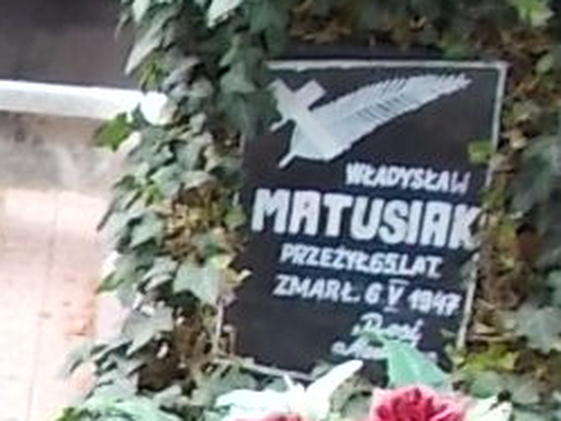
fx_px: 2708
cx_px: -1000
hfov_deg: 9.7
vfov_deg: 8.8
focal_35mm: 167
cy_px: 477
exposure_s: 1/80
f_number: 3.2
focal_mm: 4.6
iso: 80
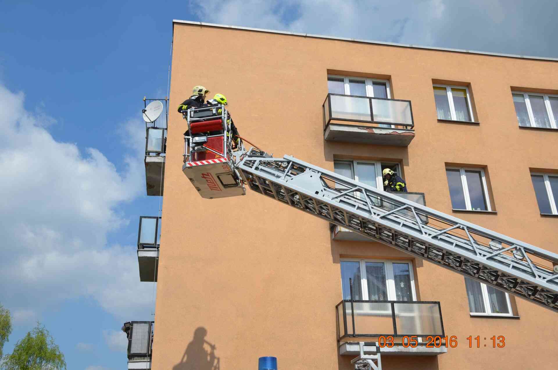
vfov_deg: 35.3
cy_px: 185
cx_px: 279
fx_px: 580
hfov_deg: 51.4
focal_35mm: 38
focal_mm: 25
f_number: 9
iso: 100
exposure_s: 1/320
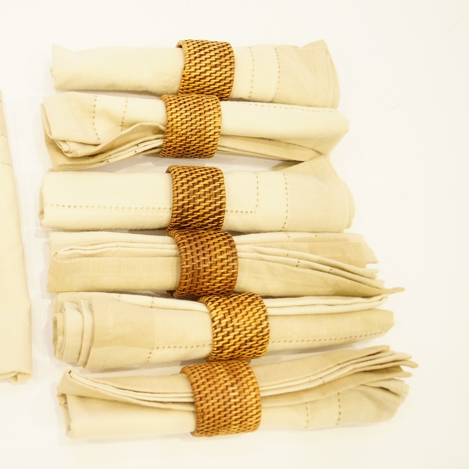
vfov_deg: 36.1
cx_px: 113
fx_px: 720
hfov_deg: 35.2
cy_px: 238
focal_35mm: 47
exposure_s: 1/60
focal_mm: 24
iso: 3200
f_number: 4
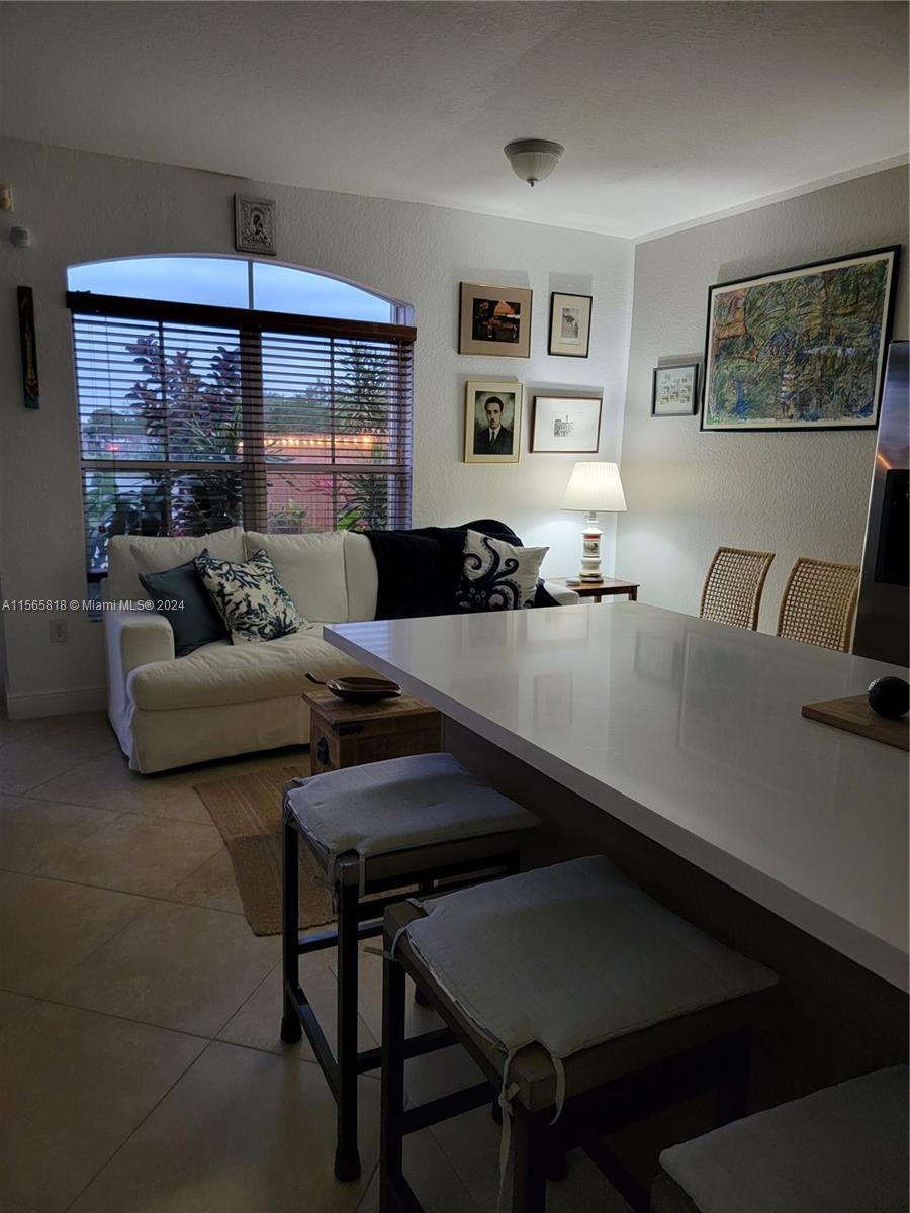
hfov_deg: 56.8
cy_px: 606
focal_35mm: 24
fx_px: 841
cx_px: 455
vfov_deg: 71.6
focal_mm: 6.7
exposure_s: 1/40
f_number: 1.8
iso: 200
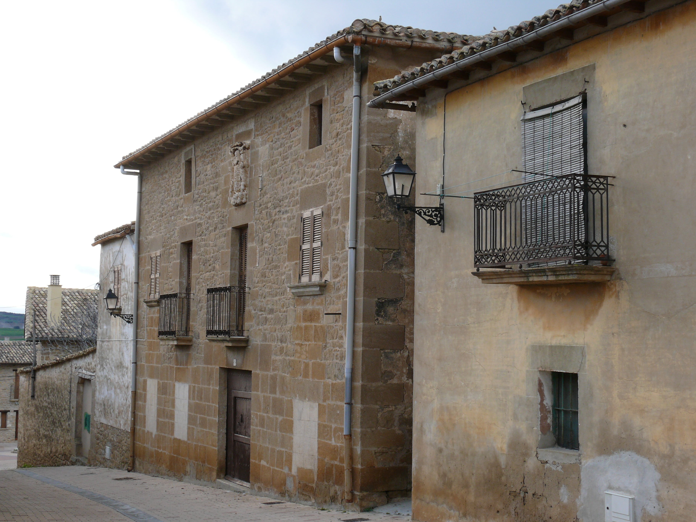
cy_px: 261
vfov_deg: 26.6
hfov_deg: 34.9
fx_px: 1106
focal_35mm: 55
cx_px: 348
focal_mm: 11.6
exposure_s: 1/50
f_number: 9
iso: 100
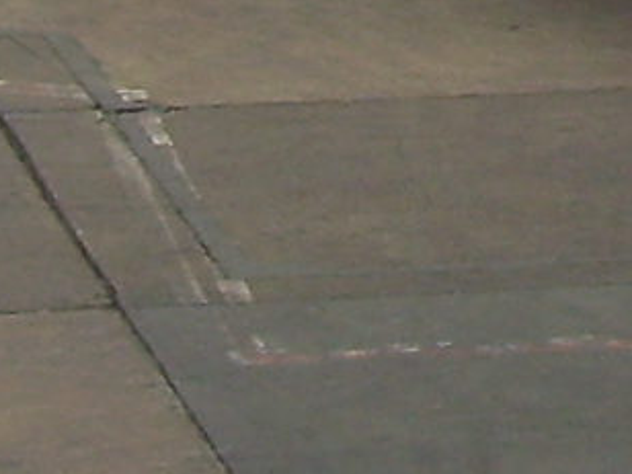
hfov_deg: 6.9
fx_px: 5112
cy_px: -700
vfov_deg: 5.1
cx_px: 1225
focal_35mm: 280
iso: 50
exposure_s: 1/193
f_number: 4.6
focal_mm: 6.3
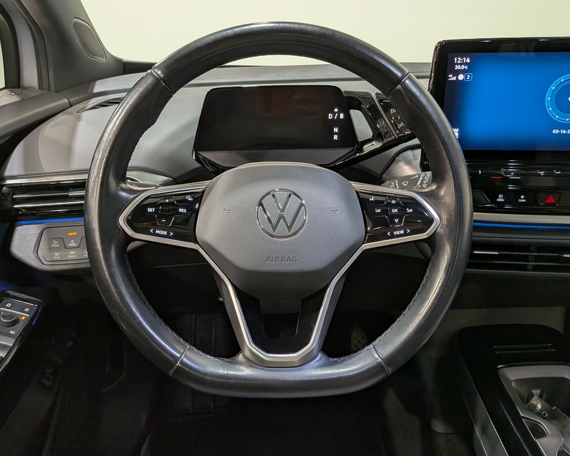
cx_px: 277
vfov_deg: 53.2
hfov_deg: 64.0
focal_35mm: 27
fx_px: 456
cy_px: 219
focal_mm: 4.53
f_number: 1.7
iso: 98
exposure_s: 1/50
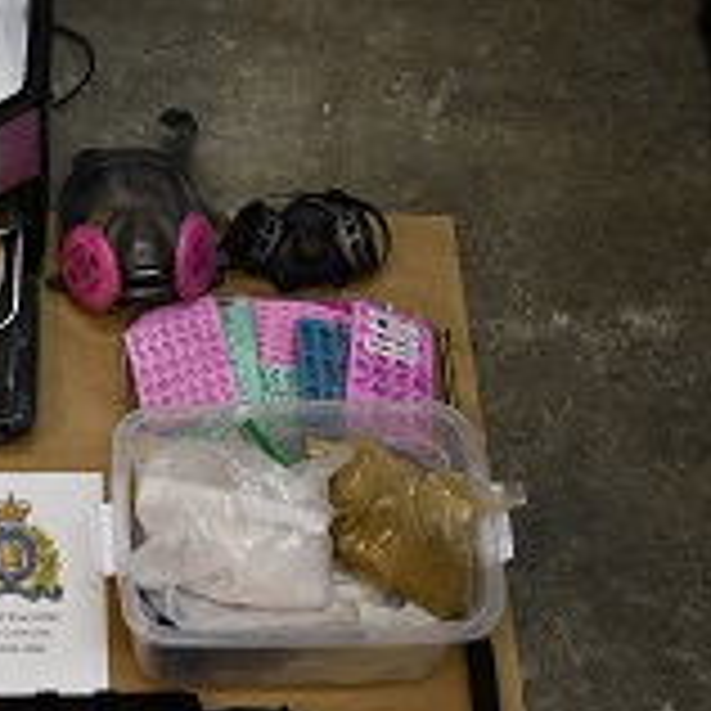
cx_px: -108
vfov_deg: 23.6
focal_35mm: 73
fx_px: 1696
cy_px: 414
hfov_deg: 22.1
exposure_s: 1/15
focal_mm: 23
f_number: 3.8
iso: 160
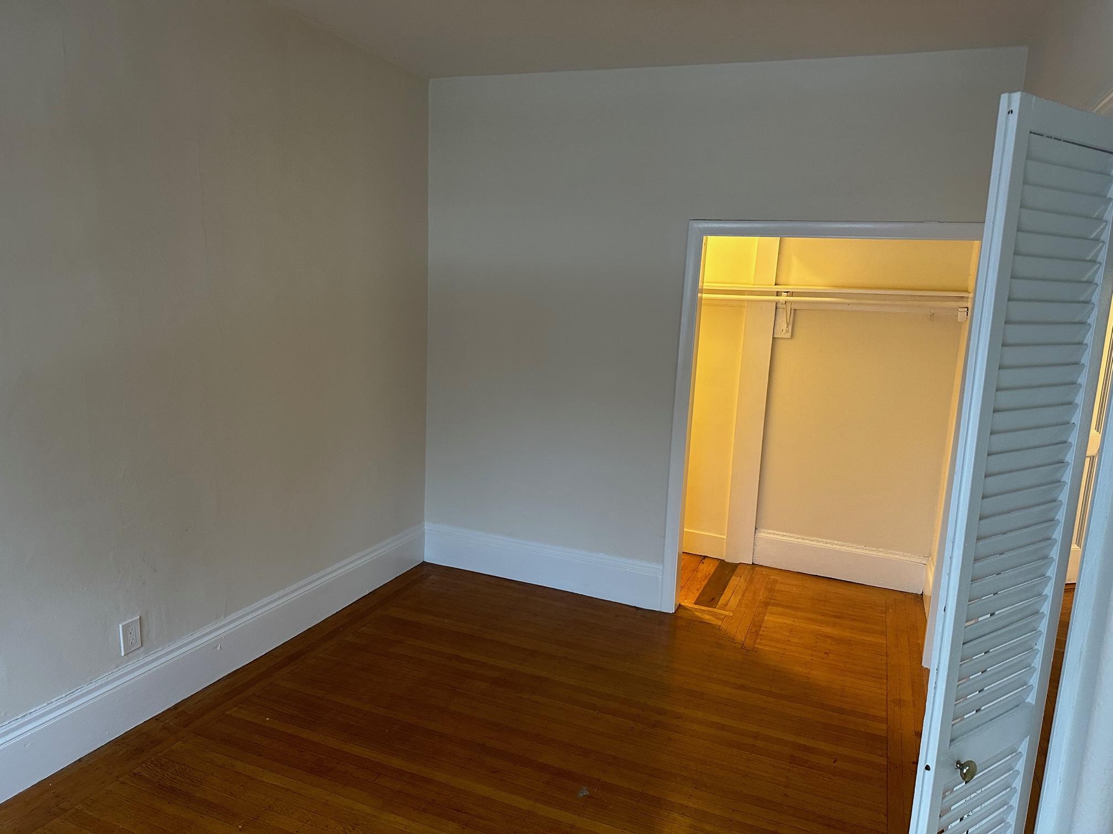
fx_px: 772
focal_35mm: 24
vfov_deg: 56.8
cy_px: 417
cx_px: 556
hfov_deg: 71.6
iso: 320
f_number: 1.78
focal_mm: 6.86
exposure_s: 1/60
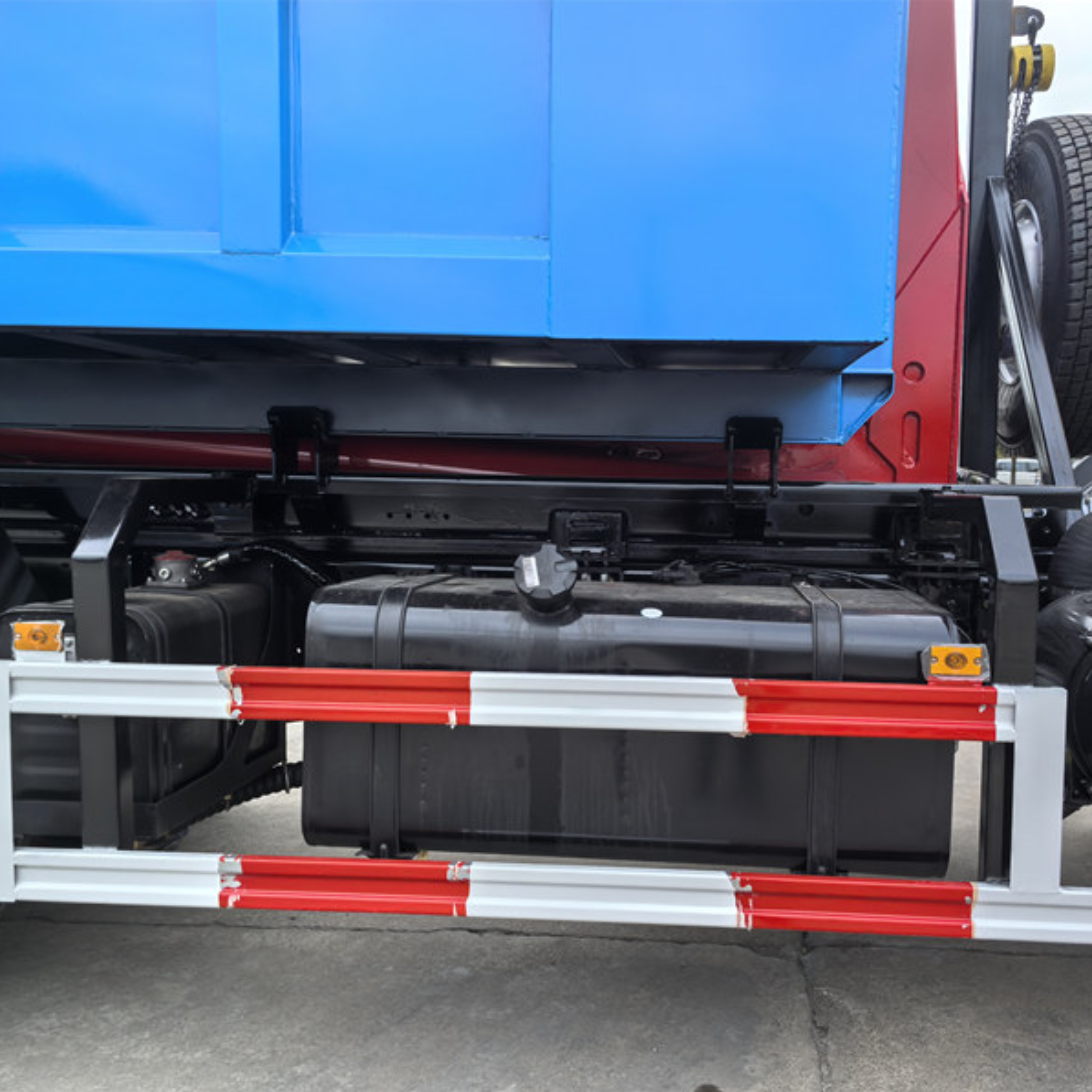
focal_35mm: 32
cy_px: 547
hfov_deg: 50.9
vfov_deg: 51.1
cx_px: 638
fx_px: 1142
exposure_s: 1/100
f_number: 2
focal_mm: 5.75
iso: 100
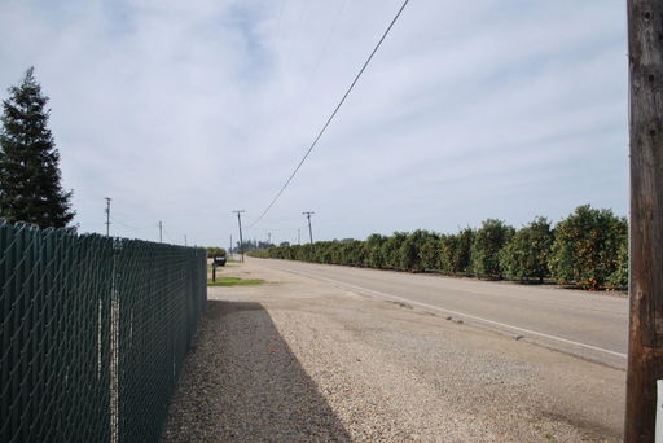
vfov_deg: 48.0
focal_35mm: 27
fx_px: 498
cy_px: 222
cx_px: 332
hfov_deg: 67.4
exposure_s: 1/1250
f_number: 3.8
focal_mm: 18
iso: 100
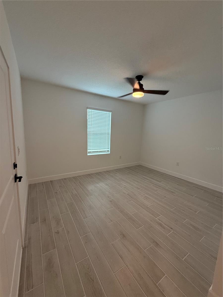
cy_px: 148
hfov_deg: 85.7
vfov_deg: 102.1
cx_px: 112
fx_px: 120
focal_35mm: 14
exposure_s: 1/120
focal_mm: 2.22
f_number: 2.2
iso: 250
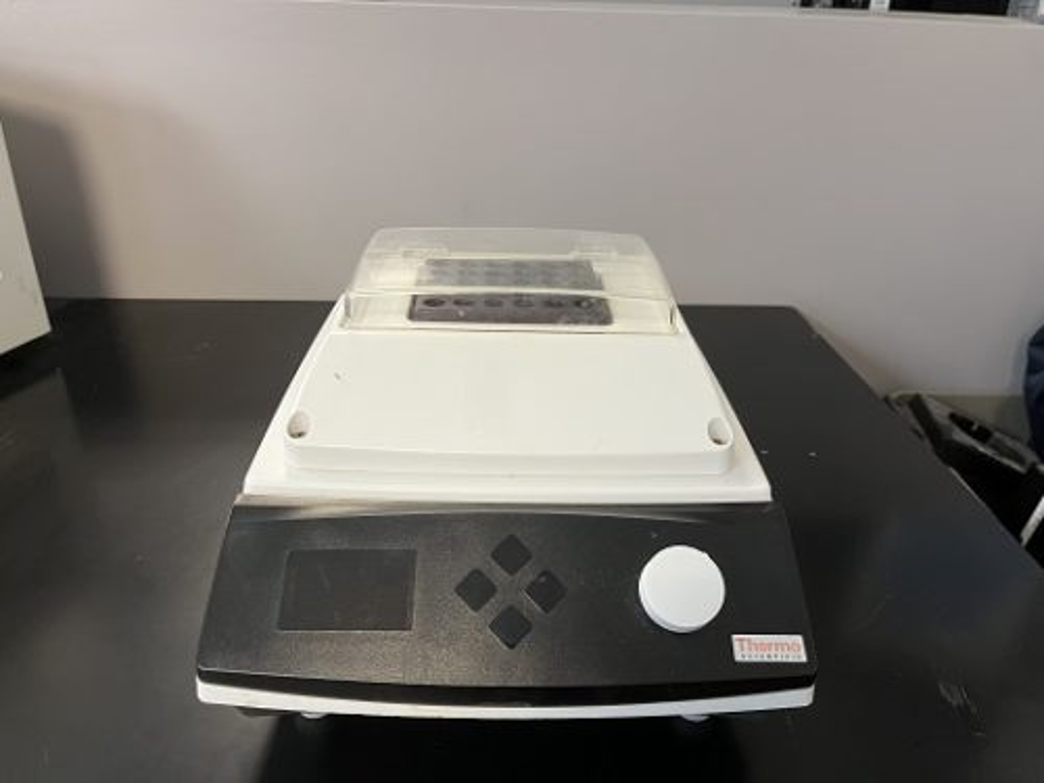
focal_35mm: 26
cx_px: 522
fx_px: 784
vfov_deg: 53.1
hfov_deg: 67.3
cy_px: 392
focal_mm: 5.1
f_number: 1.6
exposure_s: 1/60
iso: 200
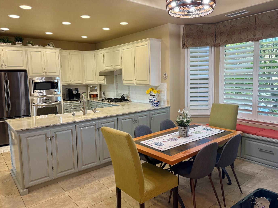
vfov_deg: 53.0
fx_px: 209
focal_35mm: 26
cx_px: 148
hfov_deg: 67.2
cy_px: 96
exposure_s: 1/120
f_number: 1.78
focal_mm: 6.76
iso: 200
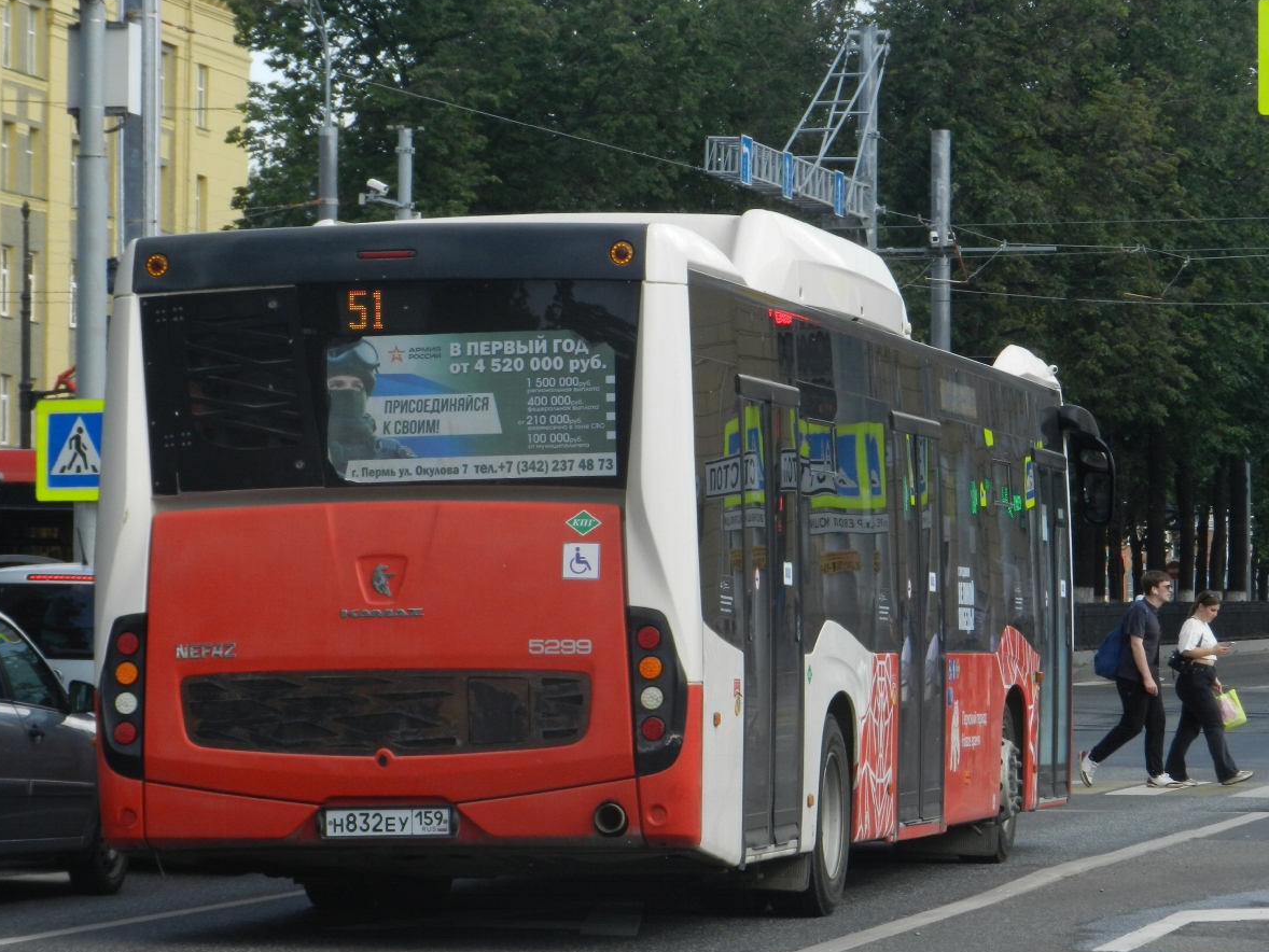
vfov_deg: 9.3
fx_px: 5867
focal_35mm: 160
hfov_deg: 12.3
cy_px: 502
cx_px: 625
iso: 200
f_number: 5.6
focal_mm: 25.7
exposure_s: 1/320
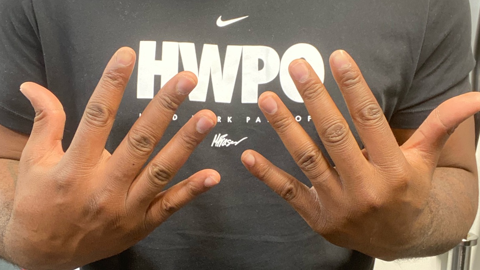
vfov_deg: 27.1
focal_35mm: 44
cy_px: 158
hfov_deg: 46.4
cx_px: 239
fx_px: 560
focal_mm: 2.71
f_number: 2.2
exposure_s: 1/40
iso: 400
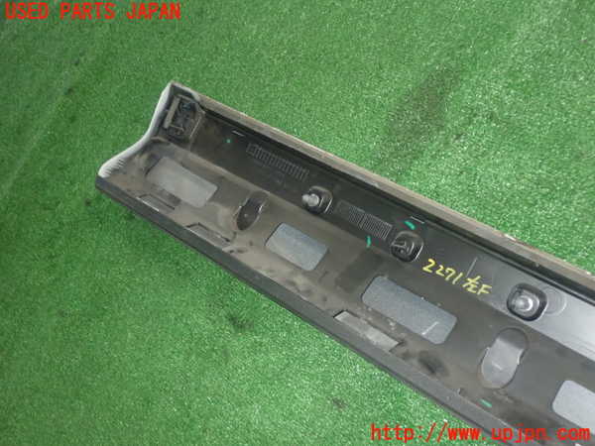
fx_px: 619
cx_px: 298
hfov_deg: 51.4
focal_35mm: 36
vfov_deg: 39.7
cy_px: 223
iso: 800
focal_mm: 6.37
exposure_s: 1/40
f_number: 7.1
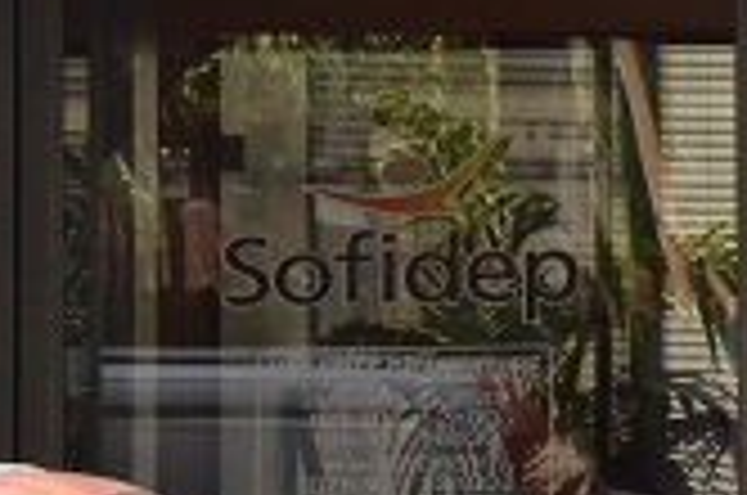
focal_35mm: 443
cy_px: -232
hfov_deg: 4.6
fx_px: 9174
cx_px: 1159
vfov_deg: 3.1
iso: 2500
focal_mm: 75
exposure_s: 1/640
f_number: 13
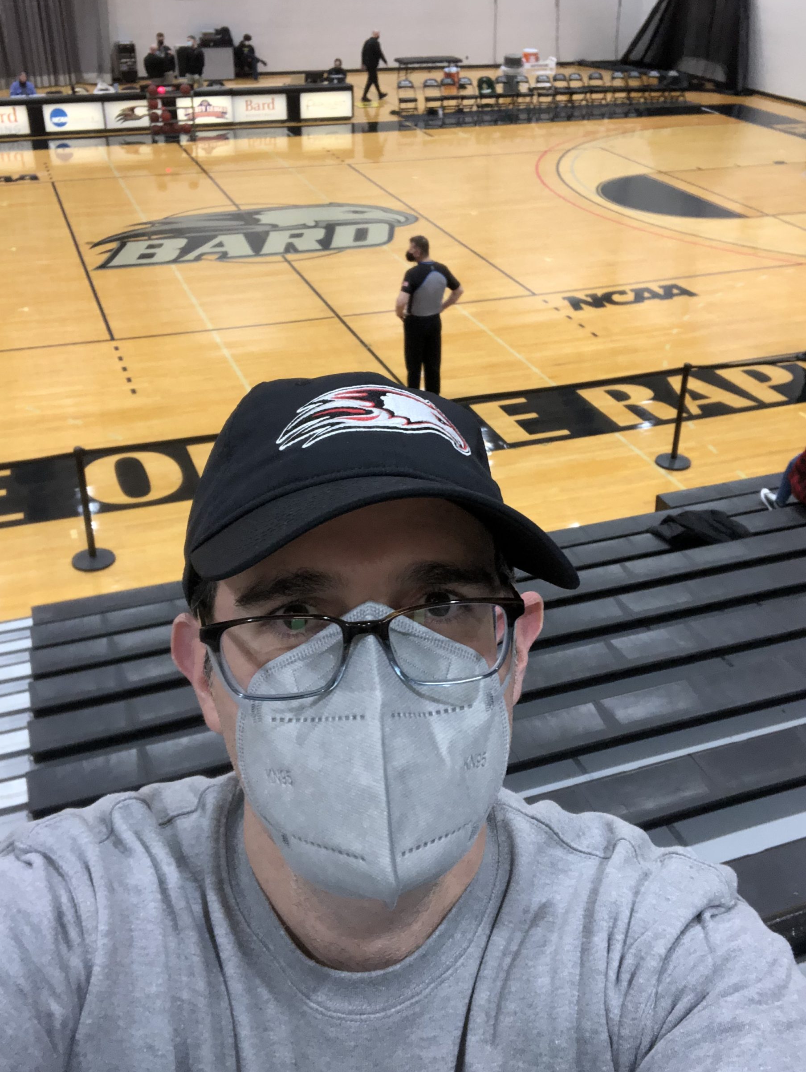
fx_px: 1054
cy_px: 558
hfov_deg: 41.8
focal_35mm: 34
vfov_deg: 53.9
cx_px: 421
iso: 50
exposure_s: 1/60
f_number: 2.2
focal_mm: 2.87
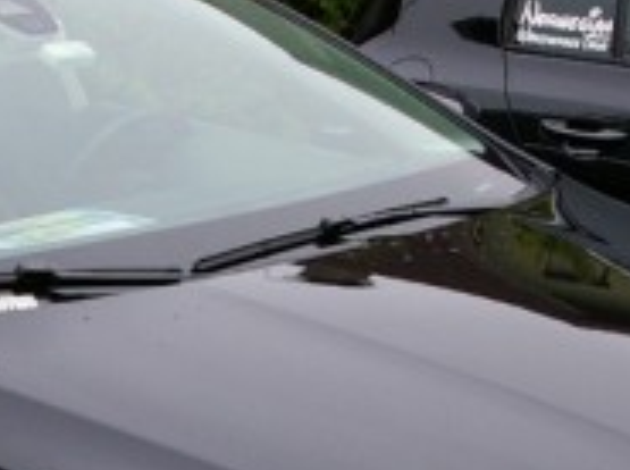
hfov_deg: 15.7
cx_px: 119
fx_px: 2271
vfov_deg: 11.8
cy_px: 332
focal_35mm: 125
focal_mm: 20
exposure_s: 1/125
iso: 200
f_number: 5.6
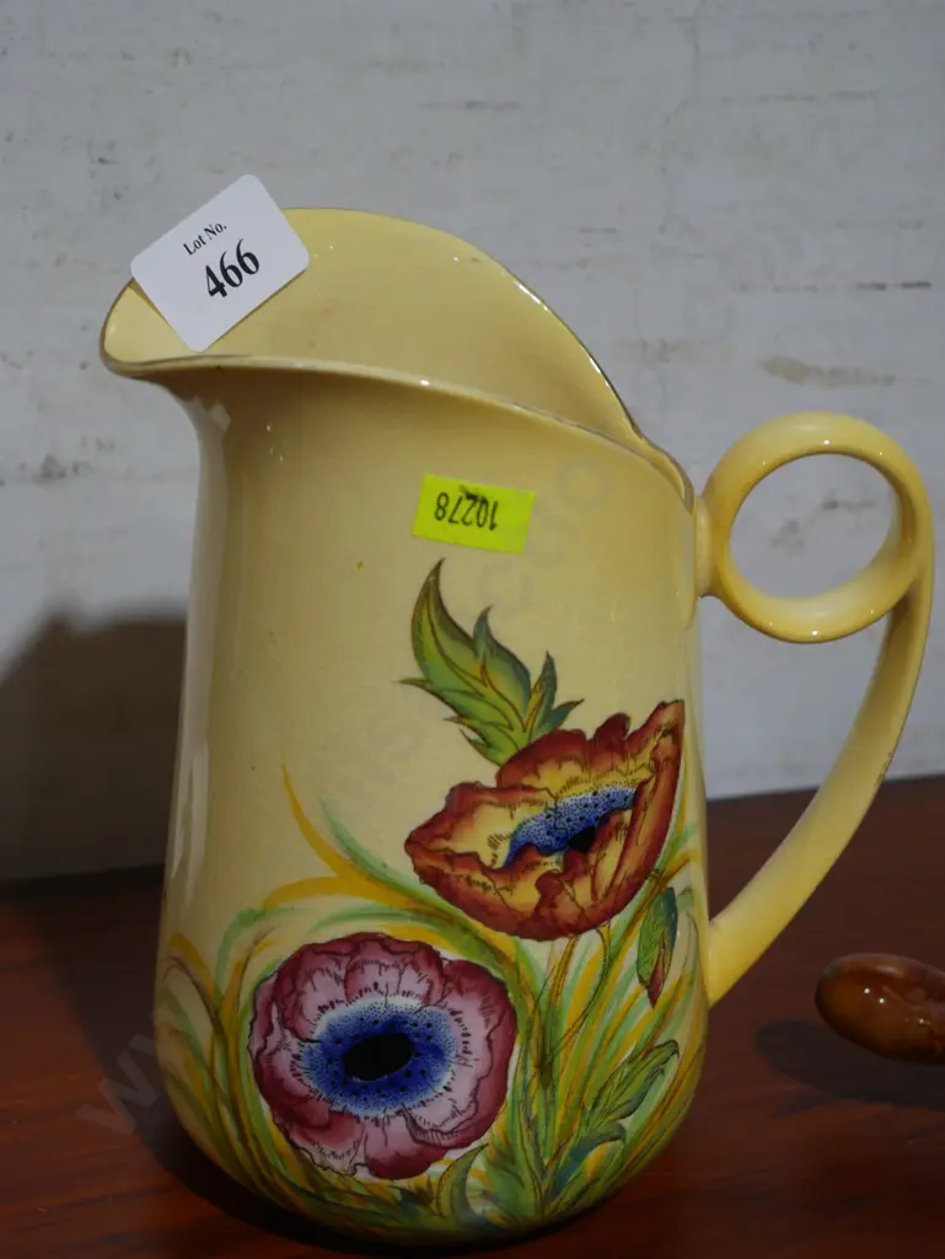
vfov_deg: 27.0
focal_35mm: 72
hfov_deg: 20.5
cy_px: 630
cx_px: 472
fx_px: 2619
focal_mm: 36
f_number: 5.5
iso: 400
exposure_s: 1/80
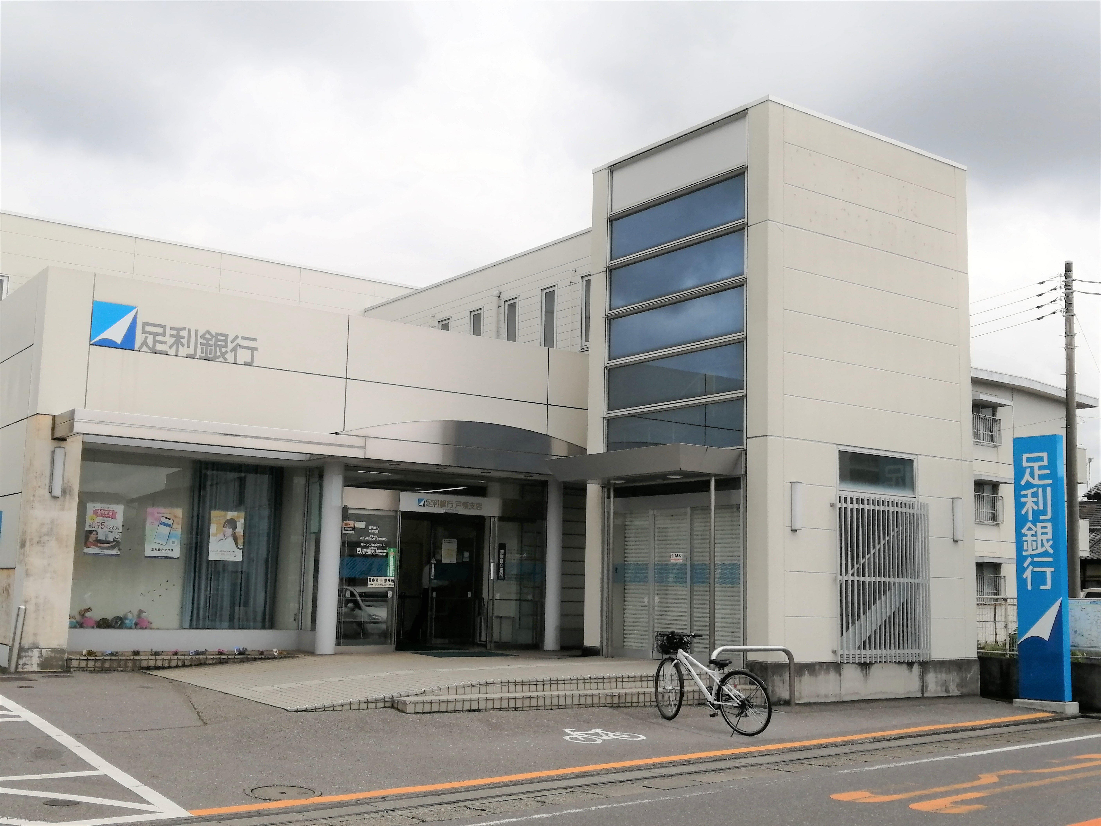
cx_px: 550
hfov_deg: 49.0
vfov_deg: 37.7
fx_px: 1209
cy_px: 413
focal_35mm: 38
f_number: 1.8
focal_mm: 3.62
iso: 50
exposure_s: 1/1718
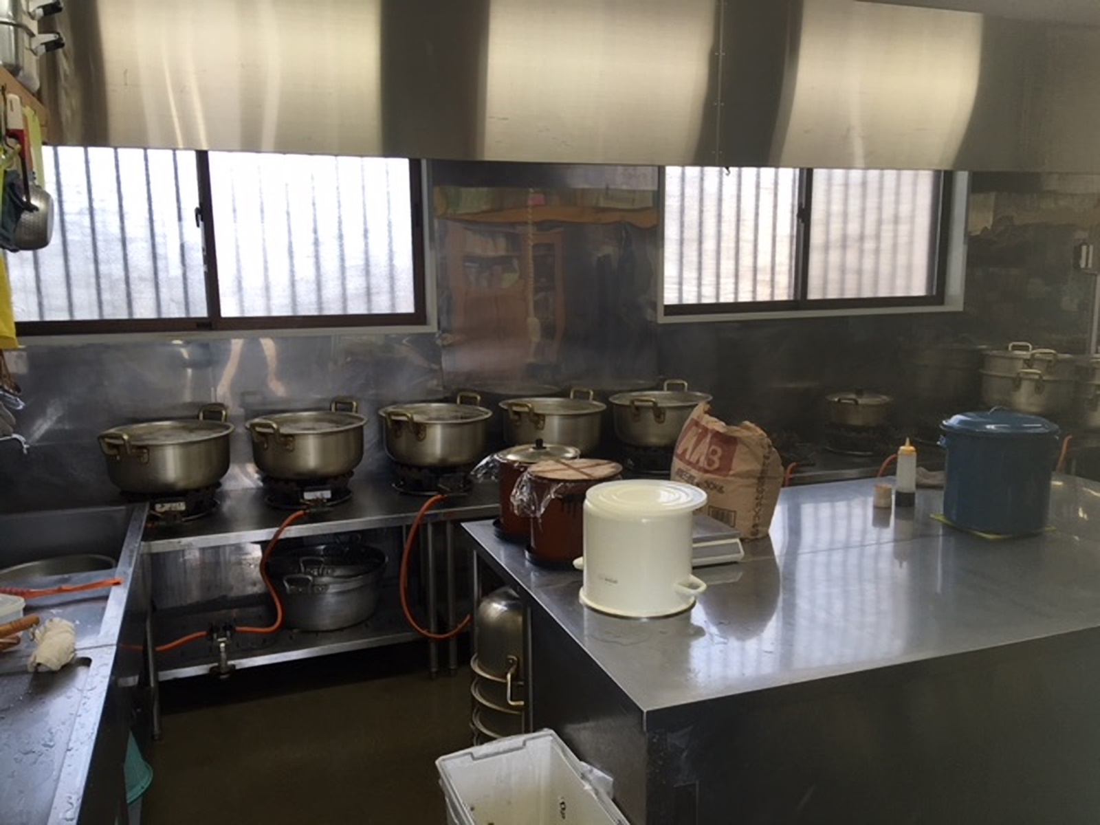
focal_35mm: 29
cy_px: 412
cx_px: 550
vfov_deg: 48.2
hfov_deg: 61.7
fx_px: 922
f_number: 2.2
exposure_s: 1/60
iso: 32
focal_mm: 4.15
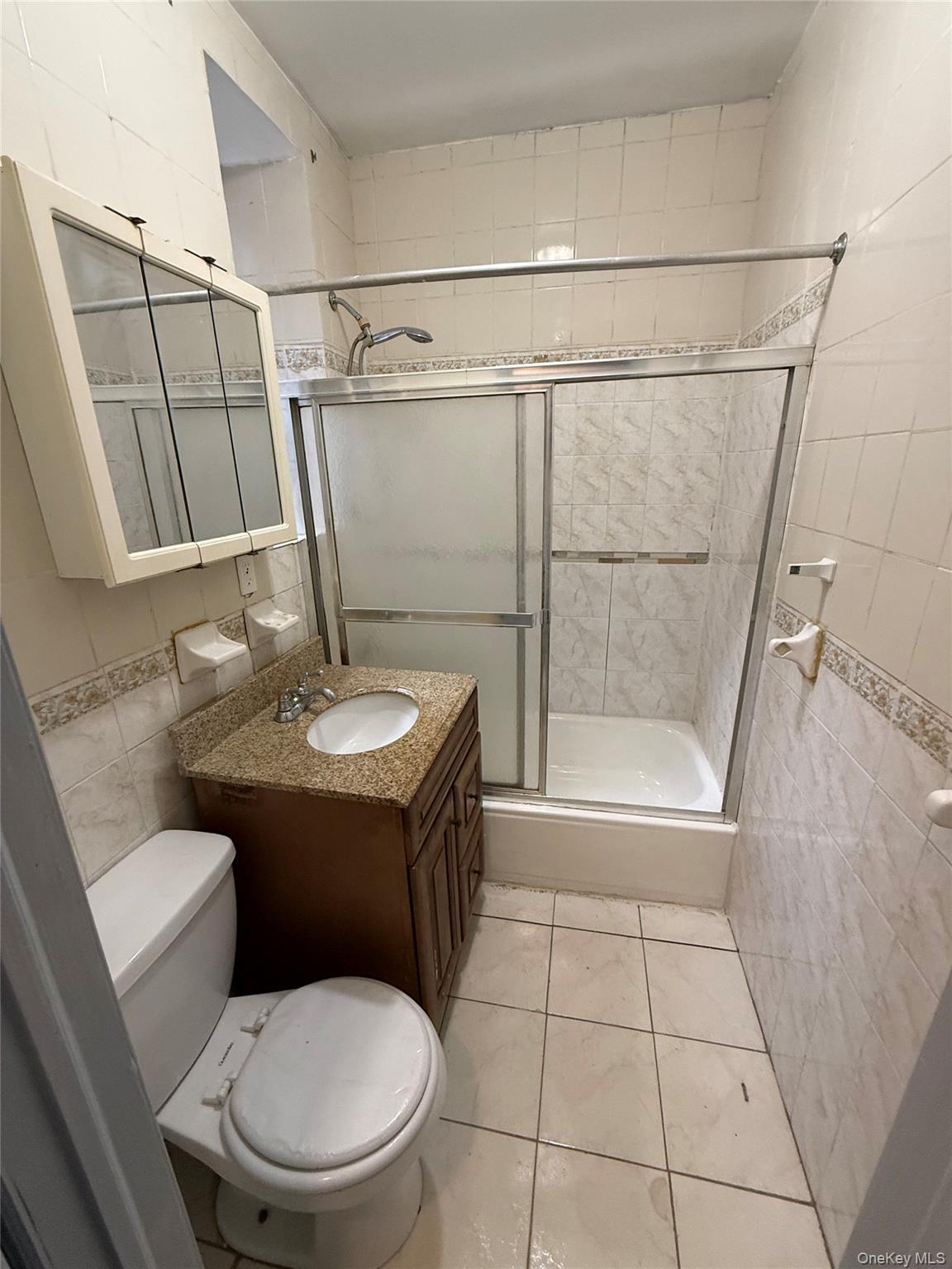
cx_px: 476
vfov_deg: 102.1
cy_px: 634
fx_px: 513
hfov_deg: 85.7
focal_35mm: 14
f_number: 2.2
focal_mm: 2.22
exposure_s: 1/60
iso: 400
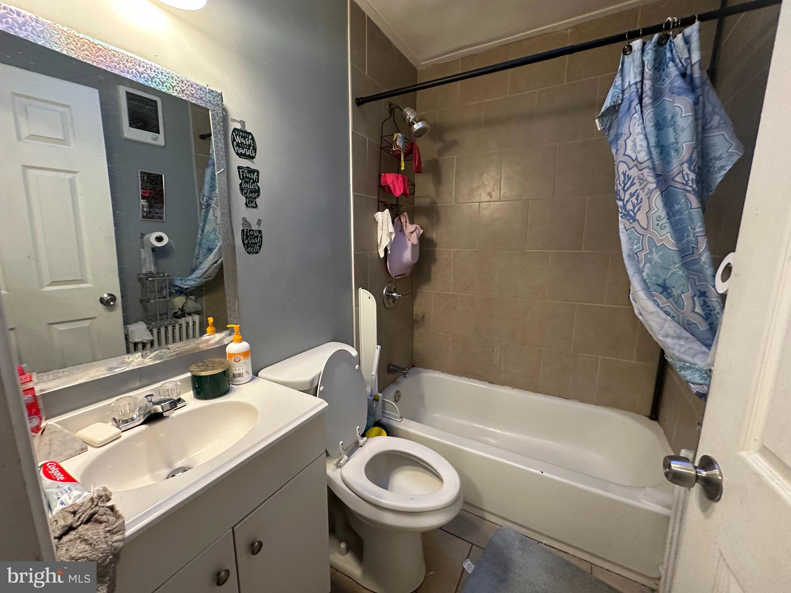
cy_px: 296
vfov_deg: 85.7
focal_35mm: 14
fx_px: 320
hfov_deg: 102.1
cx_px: 396
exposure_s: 1/60
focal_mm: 2.22
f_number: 2.2
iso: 400
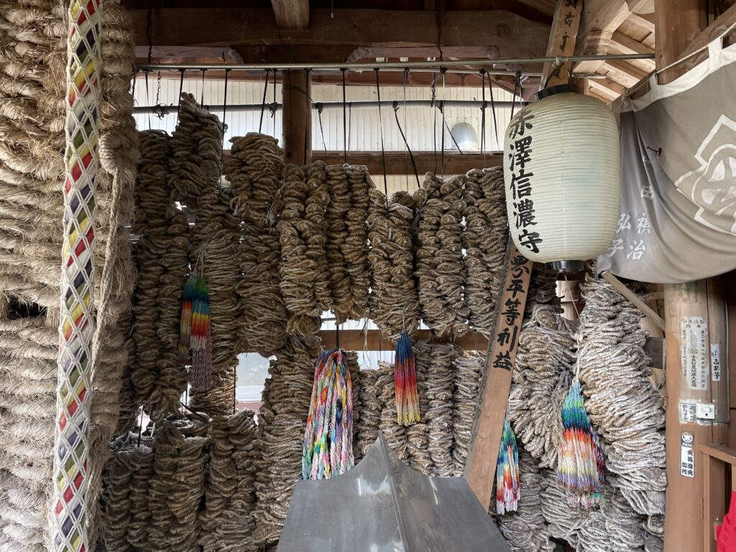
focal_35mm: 26
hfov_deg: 67.3
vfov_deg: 53.1
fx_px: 553
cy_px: 276
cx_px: 368
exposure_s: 1/121
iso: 100
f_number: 1.6
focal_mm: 4.2
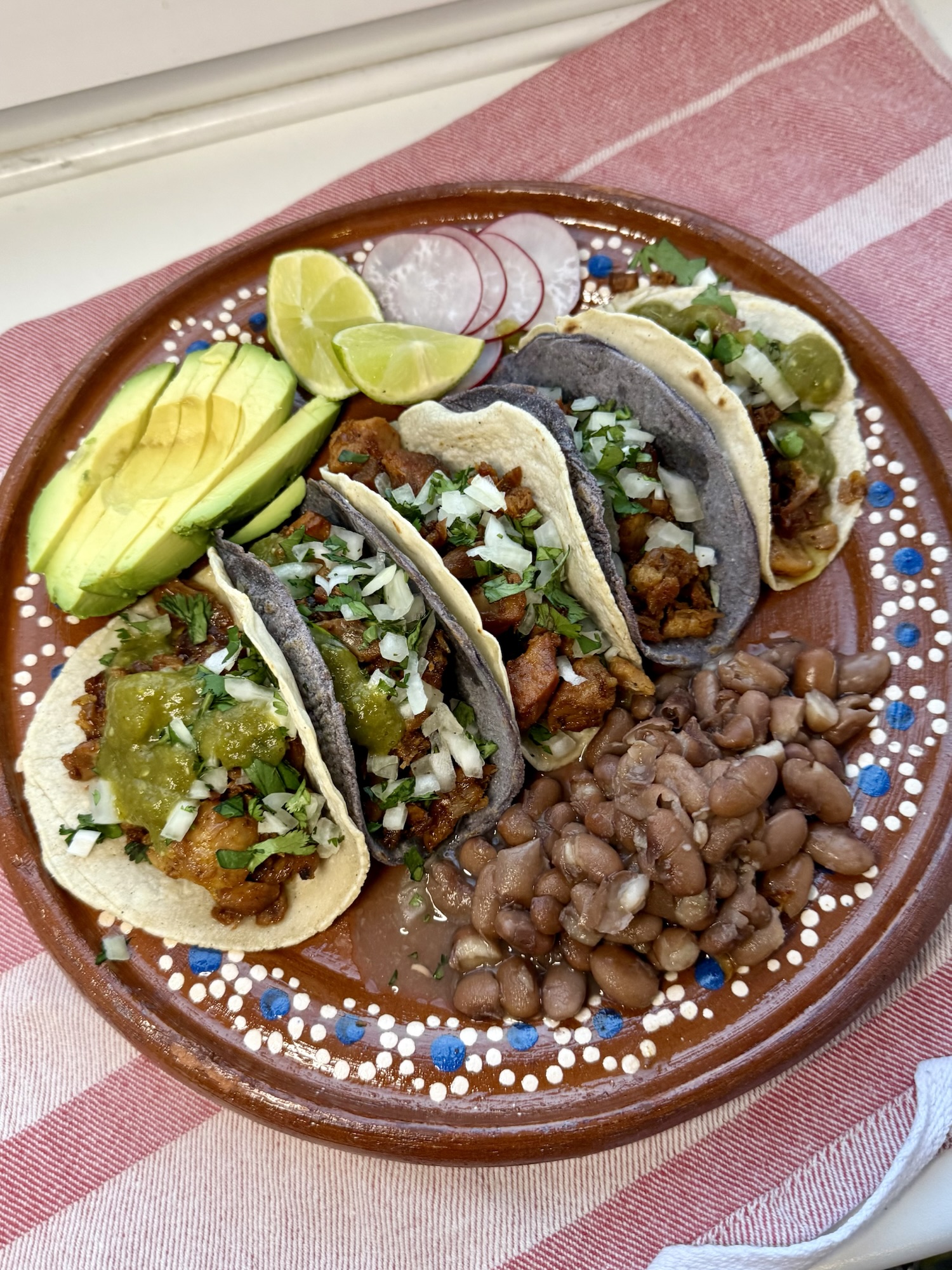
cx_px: 476
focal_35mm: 24
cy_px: 635
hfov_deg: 56.8
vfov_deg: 71.6
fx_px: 880
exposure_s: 1/98
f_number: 1.78
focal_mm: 6.76
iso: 200
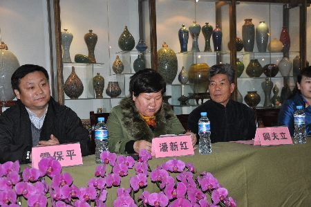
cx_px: 156
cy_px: 104
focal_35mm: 51
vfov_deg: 26.4
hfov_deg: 38.9
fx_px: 440
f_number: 4.2
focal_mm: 34
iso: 800
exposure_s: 1/60
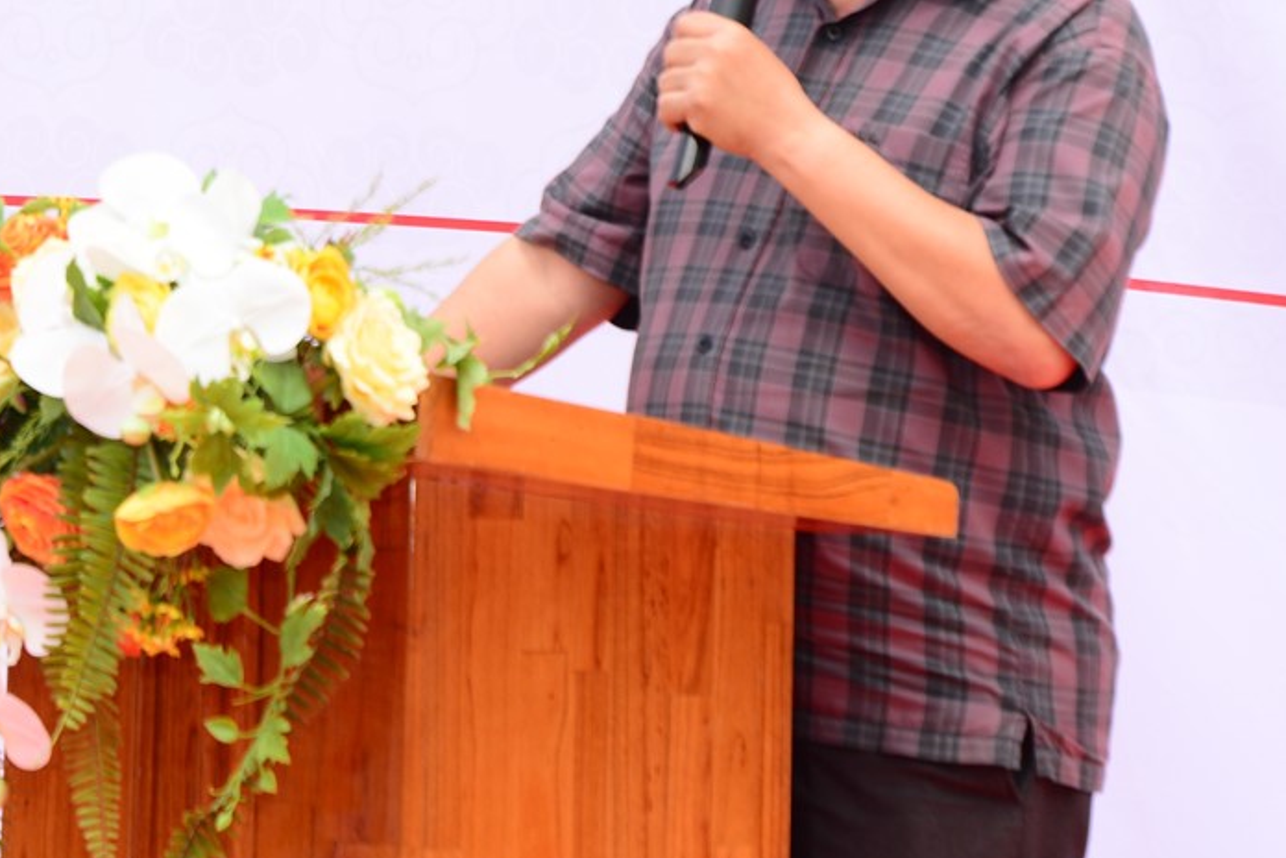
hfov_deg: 9.8
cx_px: 309
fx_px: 7465
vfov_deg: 6.5
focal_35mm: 209
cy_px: -67
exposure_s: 1/160
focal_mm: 58
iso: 160
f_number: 5
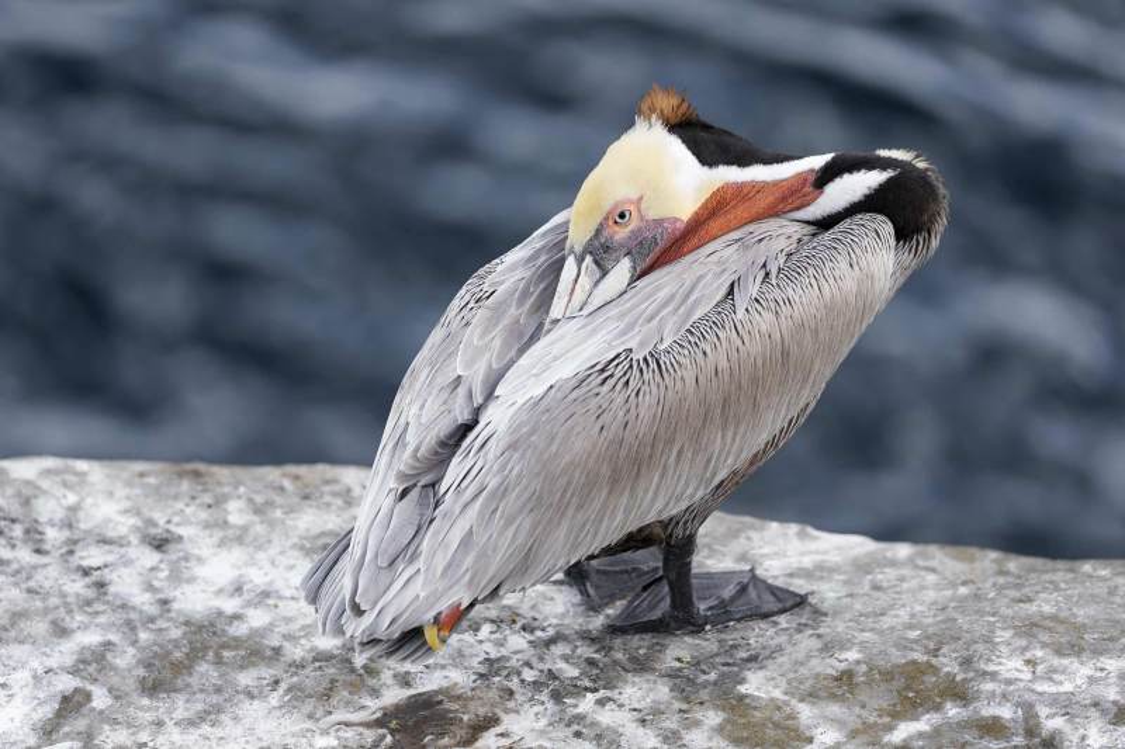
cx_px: 562
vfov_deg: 4.6
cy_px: 374
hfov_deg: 6.9
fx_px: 9372
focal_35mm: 300
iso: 1600
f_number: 2.8
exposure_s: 1/4000
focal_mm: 300
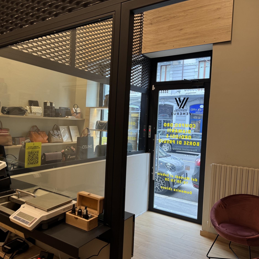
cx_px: 84
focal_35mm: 29
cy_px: 128
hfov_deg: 54.4
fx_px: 245
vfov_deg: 55.6
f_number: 1.78
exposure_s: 1/100
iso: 125
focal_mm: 6.76
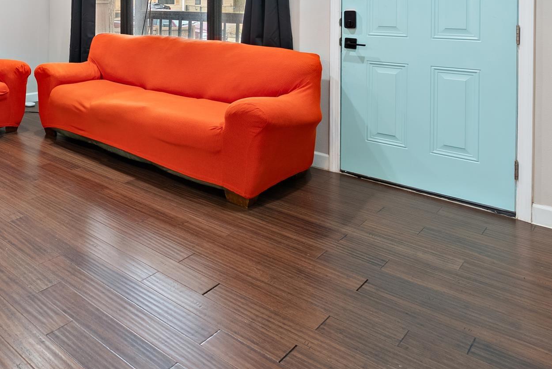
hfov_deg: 51.9
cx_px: 57
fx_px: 491
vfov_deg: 37.1
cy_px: 6
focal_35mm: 32
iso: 250
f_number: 8
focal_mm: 16
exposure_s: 1/1.67
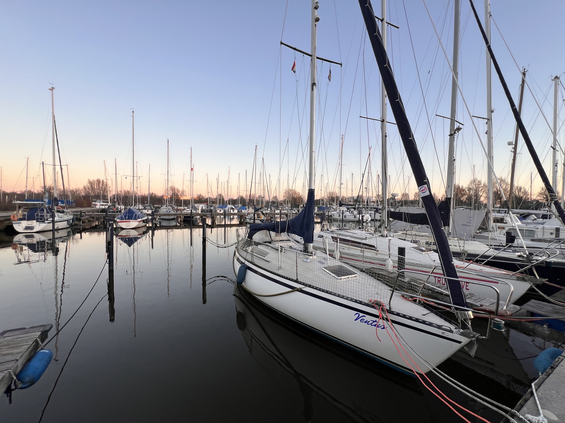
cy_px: 212
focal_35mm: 13
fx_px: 212
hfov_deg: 106.2
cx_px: 282
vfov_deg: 89.9
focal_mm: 1.57
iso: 32
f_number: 1.8
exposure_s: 1/133
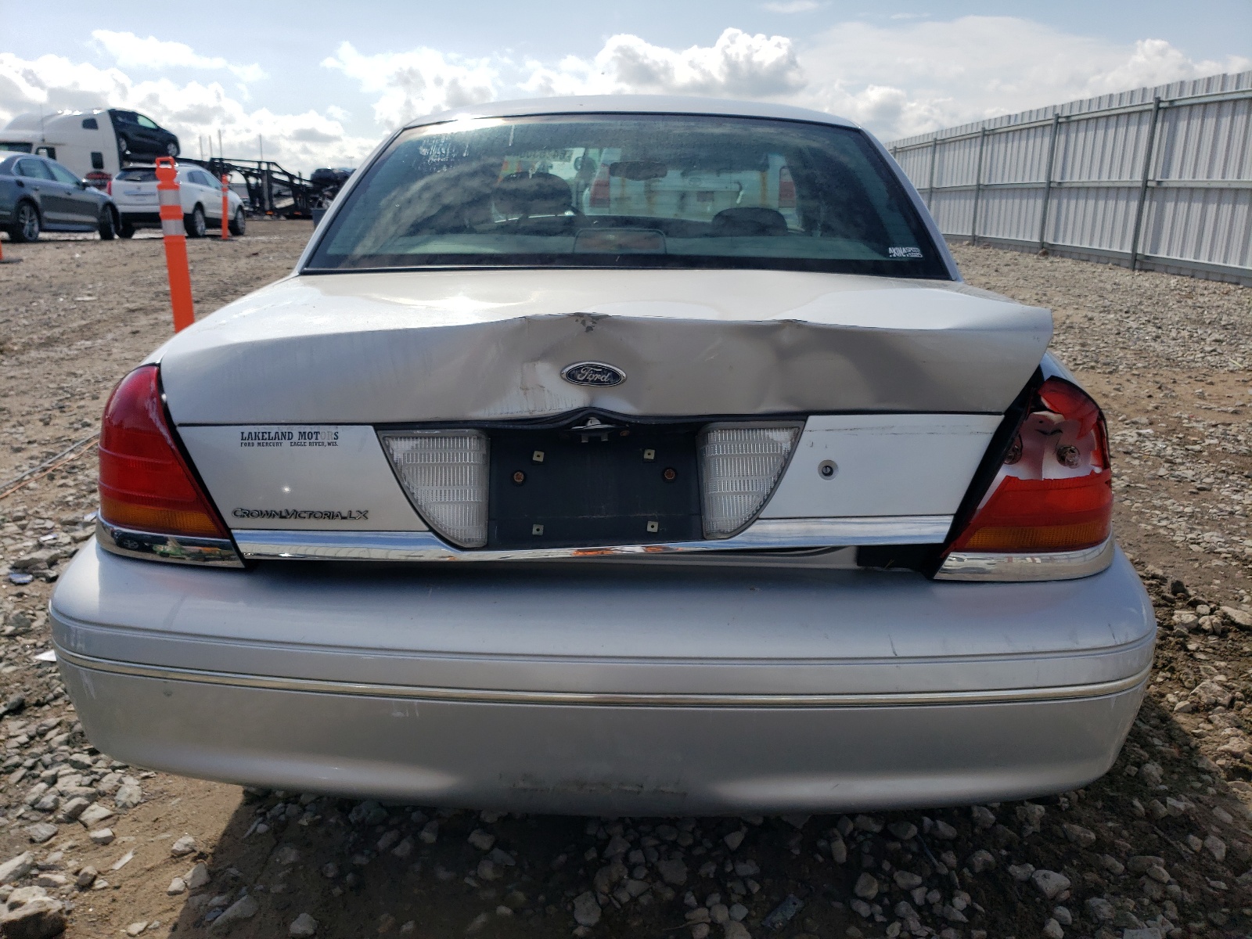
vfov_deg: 53.1
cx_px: 626
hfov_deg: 67.3
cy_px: 470
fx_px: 940
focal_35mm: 26
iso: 50
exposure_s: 1/5000
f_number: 1.5
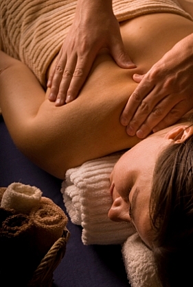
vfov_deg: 29.2
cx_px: 96
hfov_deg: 19.8
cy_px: 144
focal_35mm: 69
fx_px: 553
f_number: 5.6
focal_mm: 46
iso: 100
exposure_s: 1/320
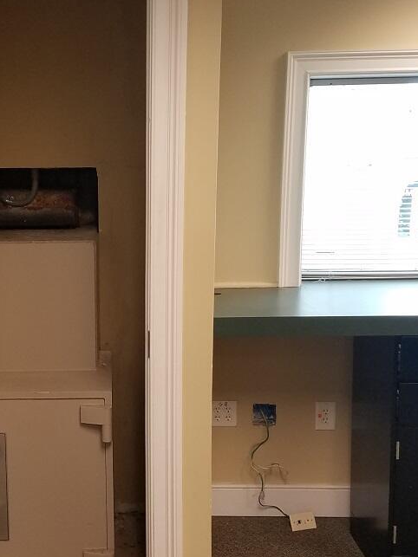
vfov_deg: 36.8
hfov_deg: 27.7
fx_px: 838
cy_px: 314
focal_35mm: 52
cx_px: 112
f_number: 1.7
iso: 125
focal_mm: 4.2
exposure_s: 1/60
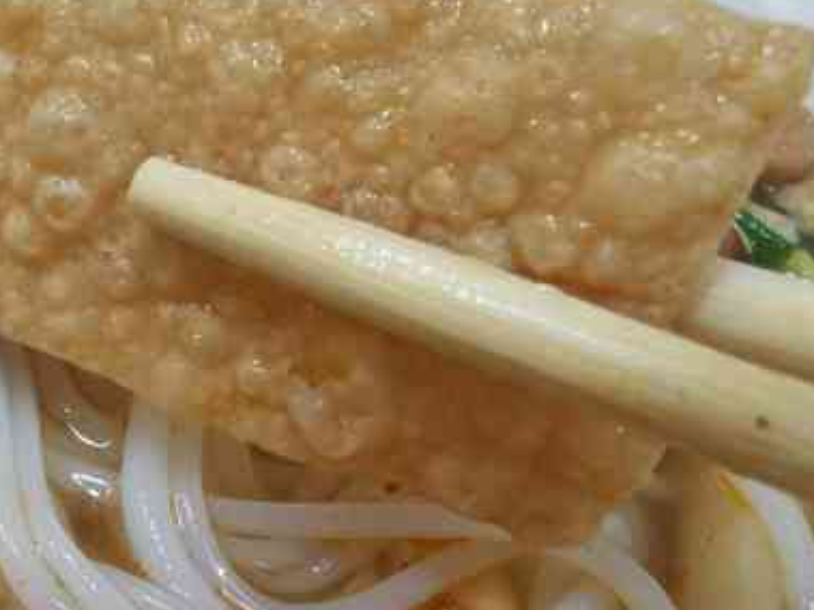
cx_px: 163
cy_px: 366
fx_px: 1128
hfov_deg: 38.2
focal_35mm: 48
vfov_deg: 30.2
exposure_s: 1/33.3
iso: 160
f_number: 2.2
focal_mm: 2.26
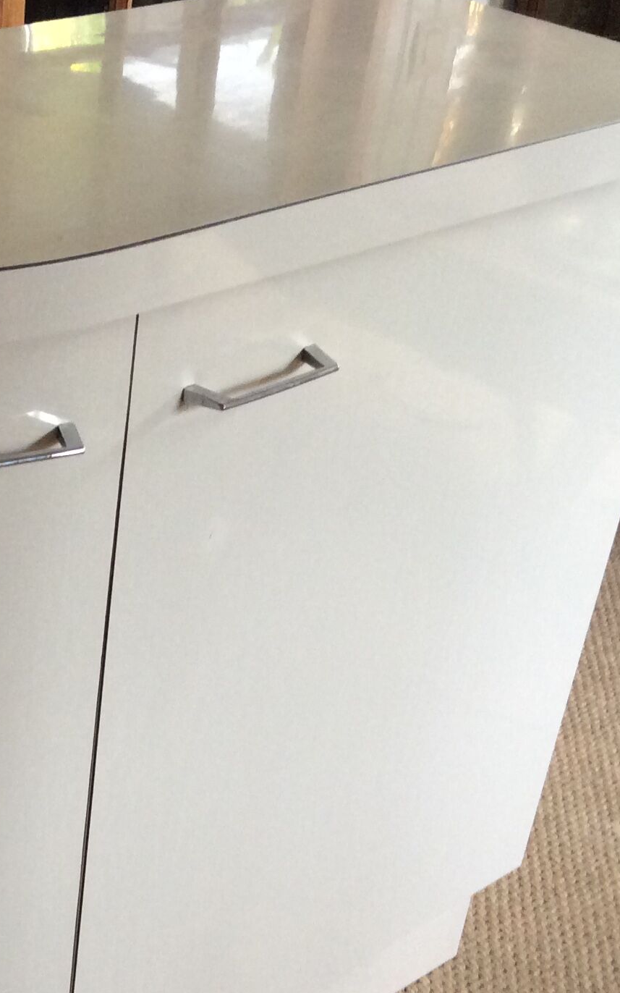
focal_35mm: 64
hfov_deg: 19.7
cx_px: 1
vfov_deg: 31.7
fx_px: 1731
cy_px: 664
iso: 100
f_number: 2.4
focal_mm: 3.3
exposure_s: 1/25
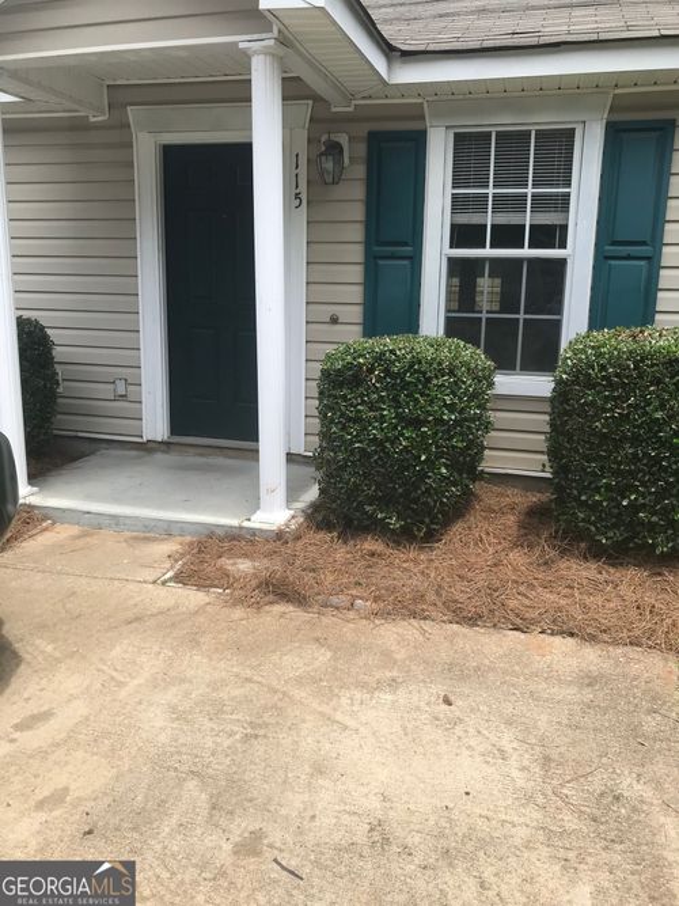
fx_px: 733
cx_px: 340
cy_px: 453
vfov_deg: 63.5
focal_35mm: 28
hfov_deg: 49.7
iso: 20
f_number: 1.8
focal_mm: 3.99
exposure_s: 1/1546
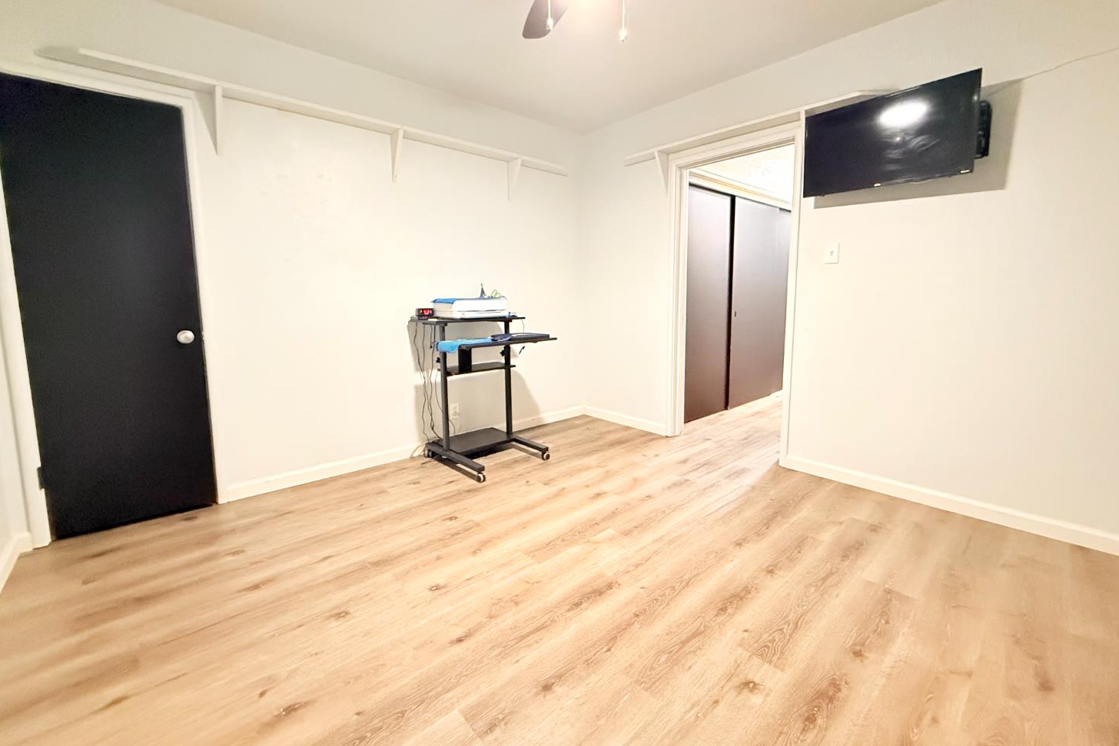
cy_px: 347
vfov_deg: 77.2
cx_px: 560
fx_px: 466
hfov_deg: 100.4
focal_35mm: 15
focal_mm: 2.22
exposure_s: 1/40
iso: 1000
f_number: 2.2
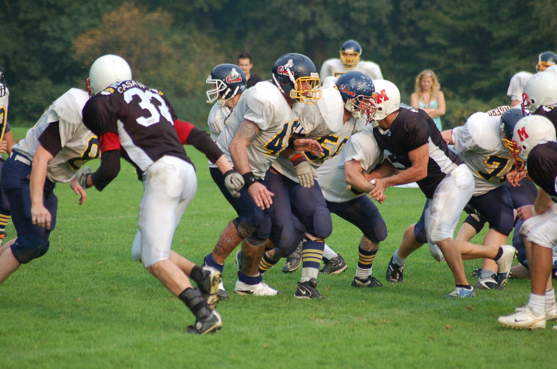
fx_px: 4517
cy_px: 184
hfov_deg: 7.1
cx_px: 278
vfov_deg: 4.7
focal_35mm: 292
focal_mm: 195
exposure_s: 1/800
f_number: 5
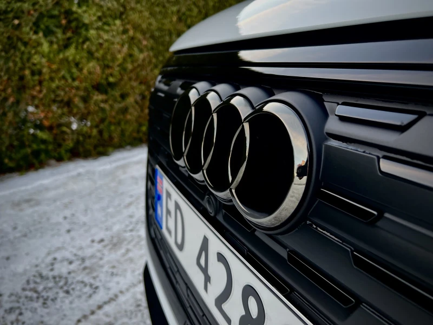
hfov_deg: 67.3
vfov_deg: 53.1
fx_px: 325
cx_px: 216
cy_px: 162
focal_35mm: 26
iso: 100
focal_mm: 5.7
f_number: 1.5
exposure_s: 1/121
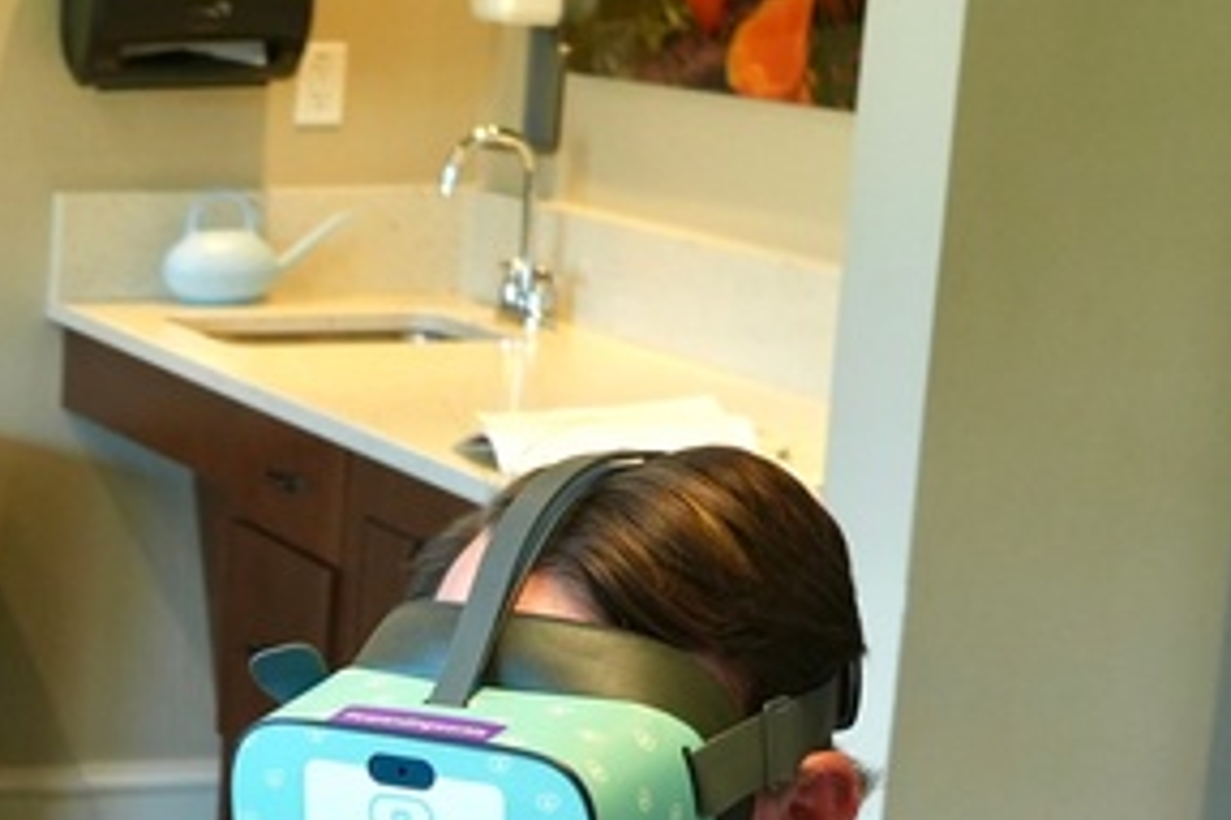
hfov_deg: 15.0
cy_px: 1256
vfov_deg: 10.5
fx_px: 4272
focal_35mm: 125
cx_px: -712
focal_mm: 35
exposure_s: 1/125
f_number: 6.3
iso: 1250
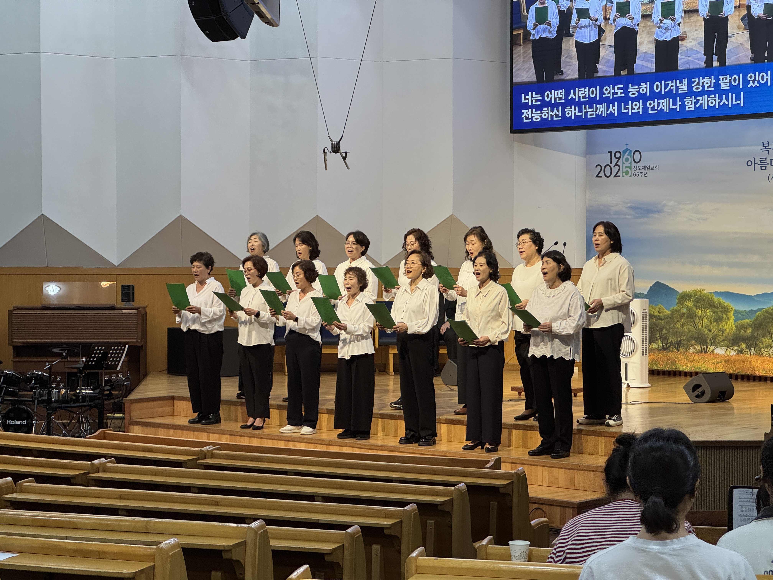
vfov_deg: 19.1
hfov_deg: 25.3
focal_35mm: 77
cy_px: 290
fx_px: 1719
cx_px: 386
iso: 200
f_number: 2.8
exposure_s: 1/120
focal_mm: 9
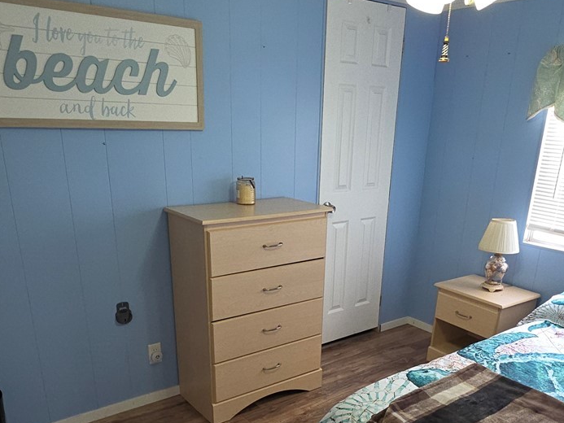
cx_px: 307
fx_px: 489
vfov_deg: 45.1
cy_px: 322
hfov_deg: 59.9
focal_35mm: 30
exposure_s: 1/60
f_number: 1.9
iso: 125
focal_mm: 2.2
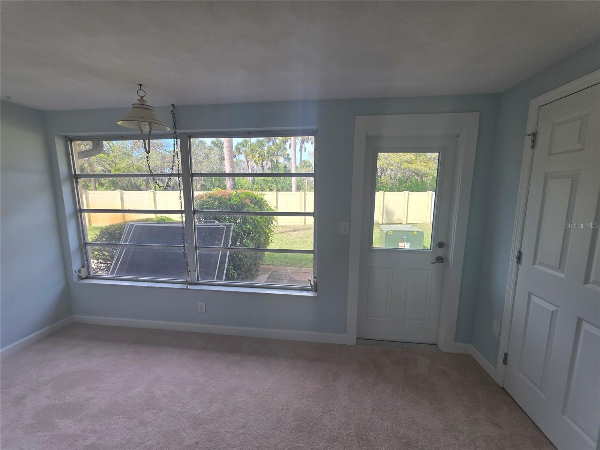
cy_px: 225
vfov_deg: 89.9
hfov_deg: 106.2
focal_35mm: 13
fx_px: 225
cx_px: 300
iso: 40
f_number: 1.9
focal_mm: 2.2
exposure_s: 1/377
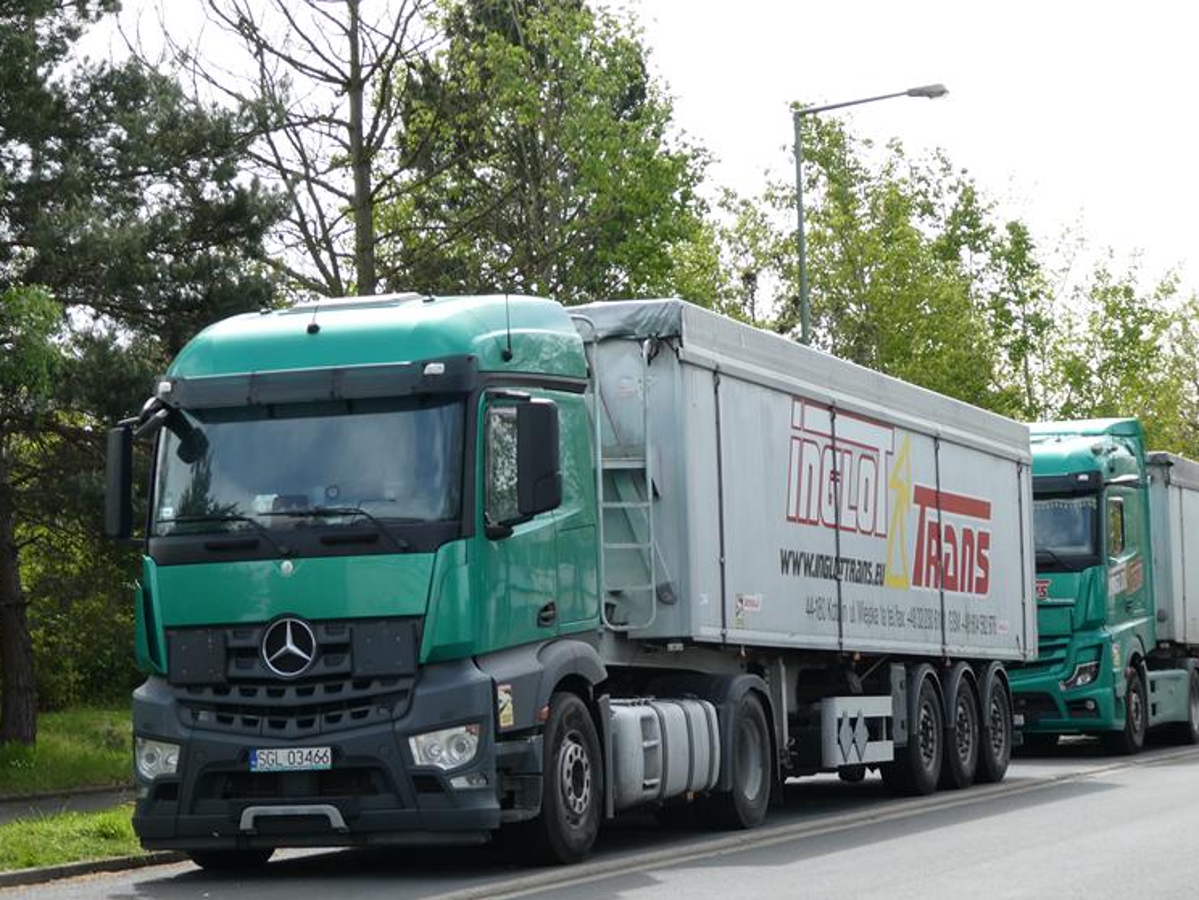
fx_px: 2944
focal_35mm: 85
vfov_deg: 17.4
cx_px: 569
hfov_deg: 23.0
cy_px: 482
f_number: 4.7
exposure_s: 1/160
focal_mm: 14.1
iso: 80
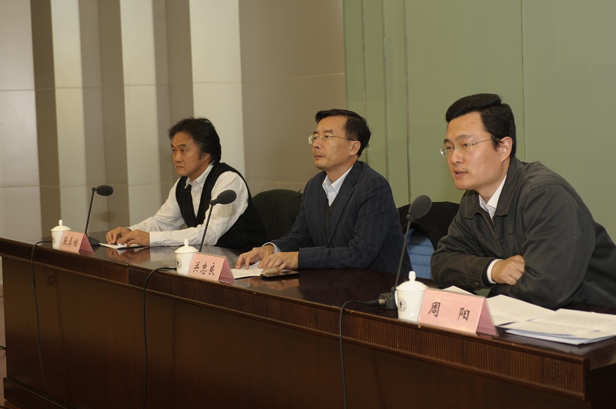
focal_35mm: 61
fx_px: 1043
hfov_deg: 32.9
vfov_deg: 22.2
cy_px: 171
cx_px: 327
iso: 400
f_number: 4
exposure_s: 1/60
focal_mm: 50
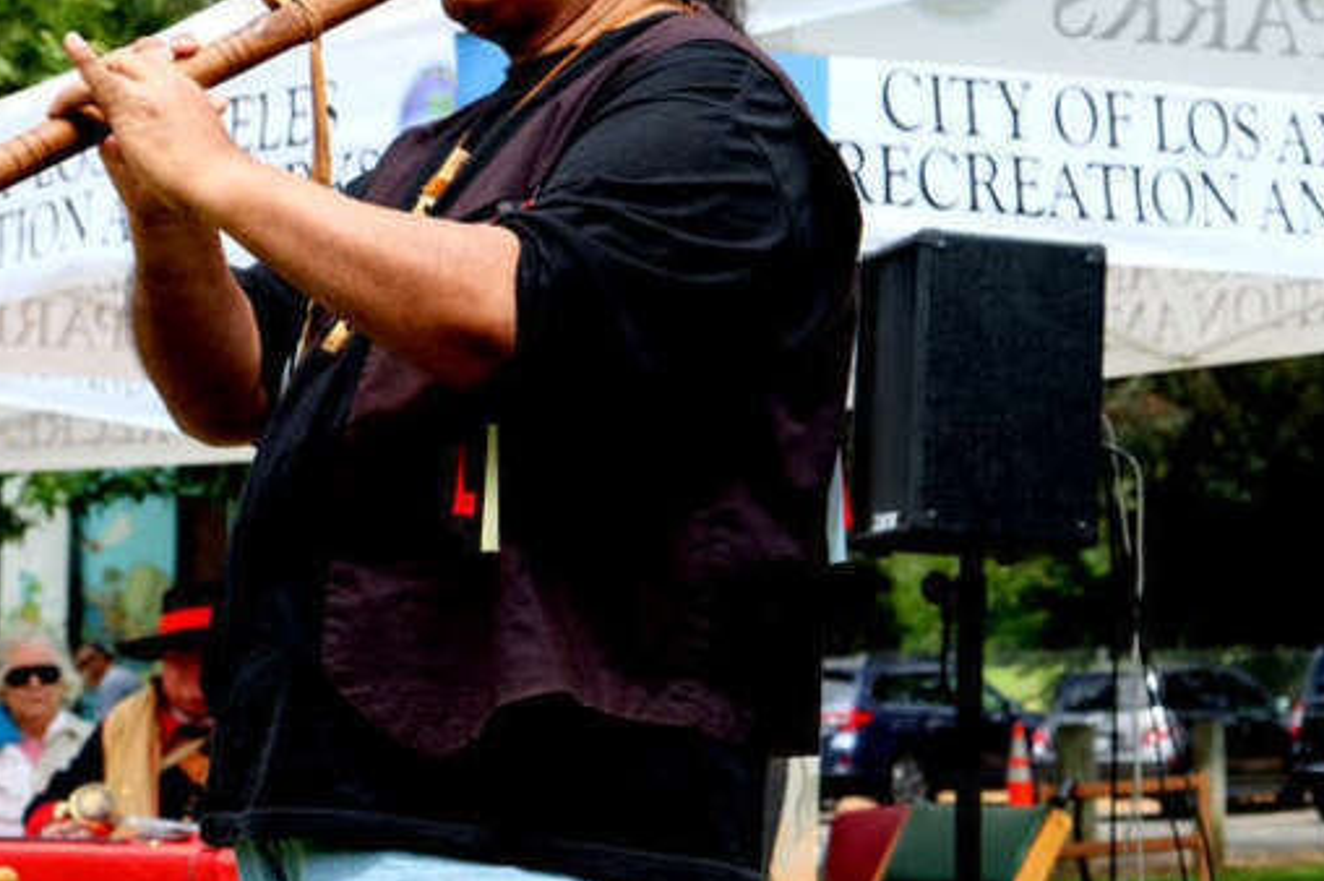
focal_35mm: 115
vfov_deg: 11.9
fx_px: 4227
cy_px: 338
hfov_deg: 17.8
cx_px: 876
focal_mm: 48.4
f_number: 6.4
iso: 400
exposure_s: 1/420
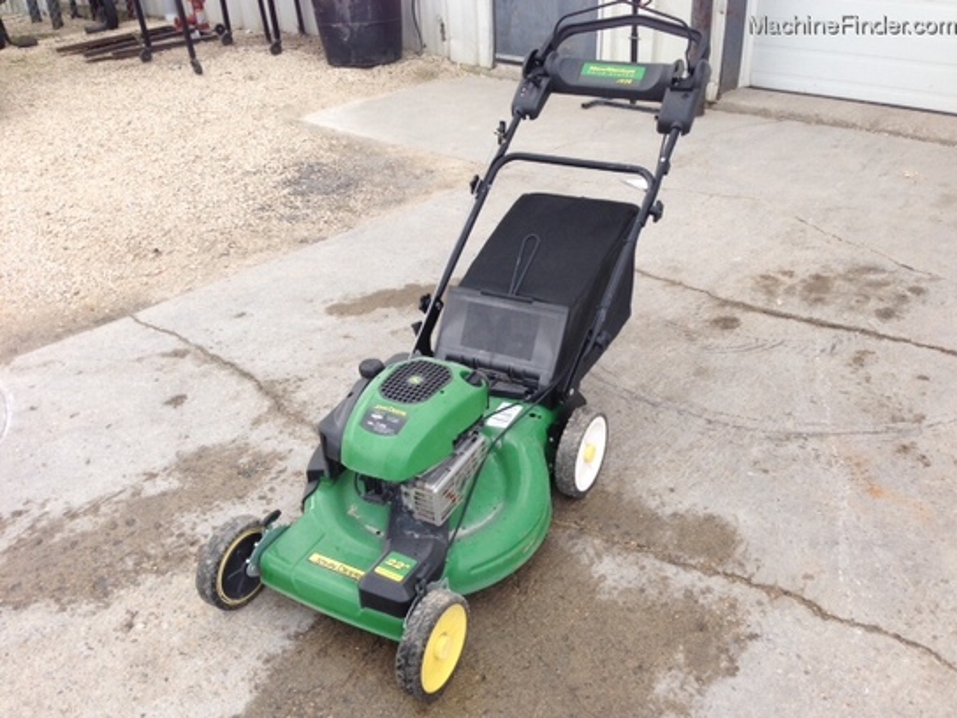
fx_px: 912
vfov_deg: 42.9
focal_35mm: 33
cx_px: 478
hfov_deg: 55.4
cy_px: 359
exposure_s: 1/379
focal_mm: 4.12
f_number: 2.4
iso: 50
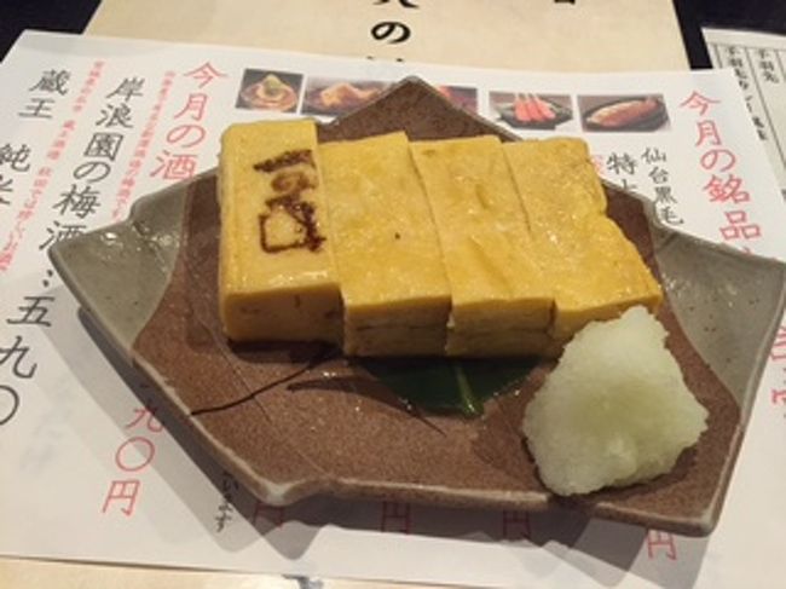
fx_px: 658
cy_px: 294
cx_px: 393
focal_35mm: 29
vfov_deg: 48.2
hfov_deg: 61.7
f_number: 2.2
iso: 250
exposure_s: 1/24
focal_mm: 4.15
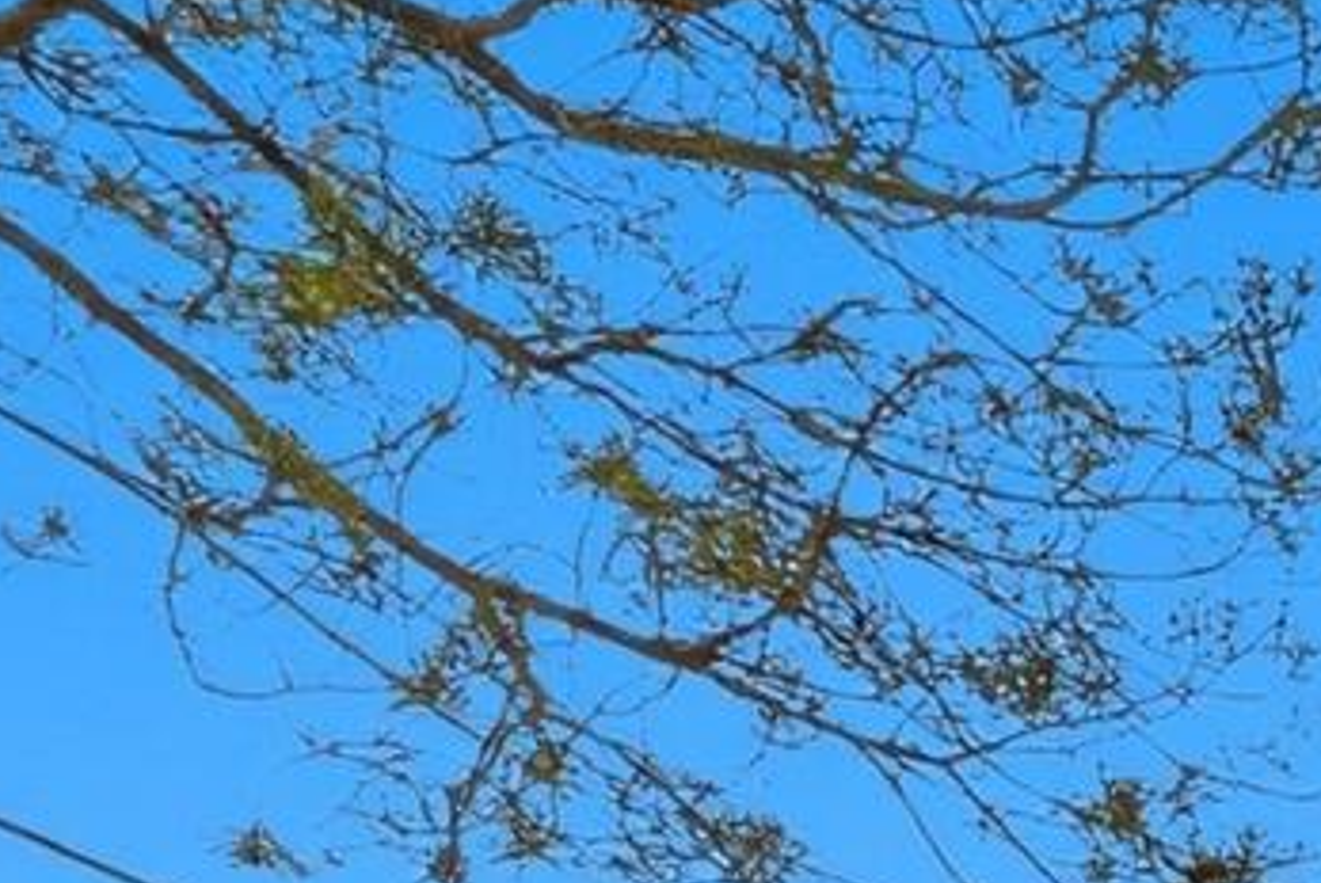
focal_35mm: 108
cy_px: 2735
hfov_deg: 10.0
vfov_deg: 9.6
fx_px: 3966
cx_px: 4443
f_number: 9
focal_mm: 15
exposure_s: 1/640
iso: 250
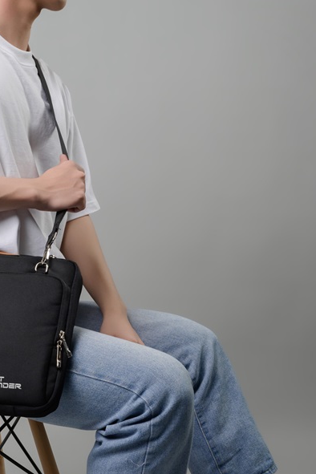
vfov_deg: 28.4
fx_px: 935
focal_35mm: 71
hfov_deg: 19.1
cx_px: 82
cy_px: 261
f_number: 13
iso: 100
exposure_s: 1/125
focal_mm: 35
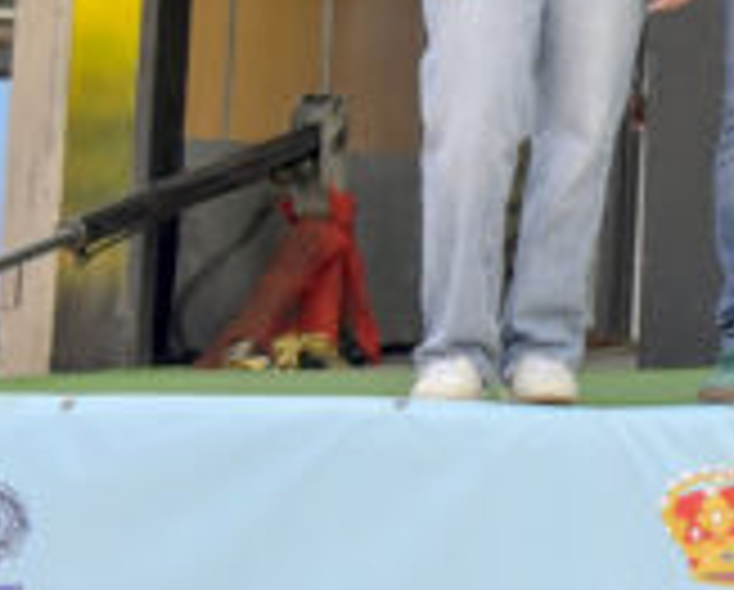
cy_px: -239
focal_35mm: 163
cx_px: 1770
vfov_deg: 9.3
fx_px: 3547
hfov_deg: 10.2
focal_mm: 33
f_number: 5
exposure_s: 1/320
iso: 180
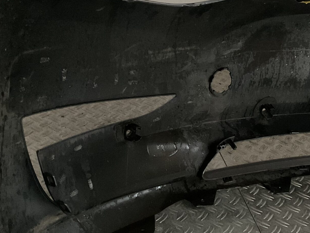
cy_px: 120
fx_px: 546
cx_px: 202
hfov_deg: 31.5
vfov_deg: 24.0
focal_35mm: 61
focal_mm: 3
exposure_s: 1/17
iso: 500
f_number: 1.8
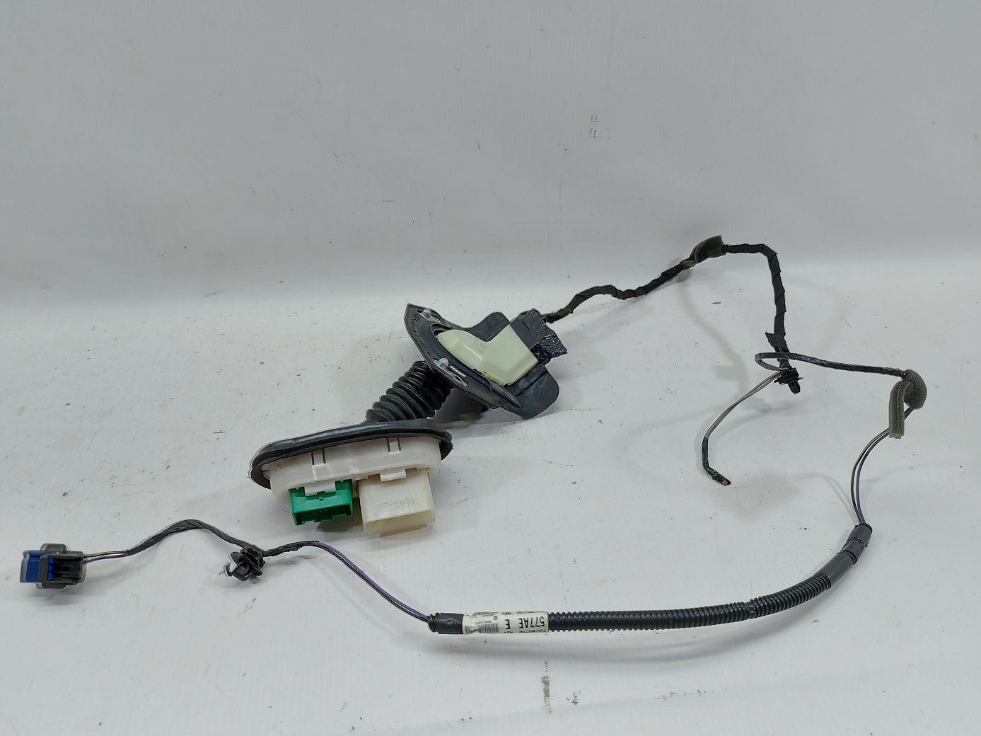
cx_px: 490
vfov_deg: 56.8
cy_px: 368
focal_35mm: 24
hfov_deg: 71.6
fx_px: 680
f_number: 1.8
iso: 50
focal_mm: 5.23
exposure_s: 1/50
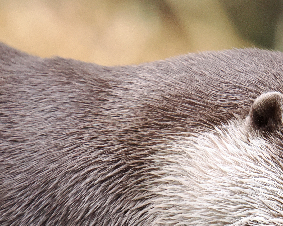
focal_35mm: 2408
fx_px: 20170
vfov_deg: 0.6
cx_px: 253
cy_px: 230
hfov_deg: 0.8
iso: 4000
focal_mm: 523
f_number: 6.3
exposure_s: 1/500
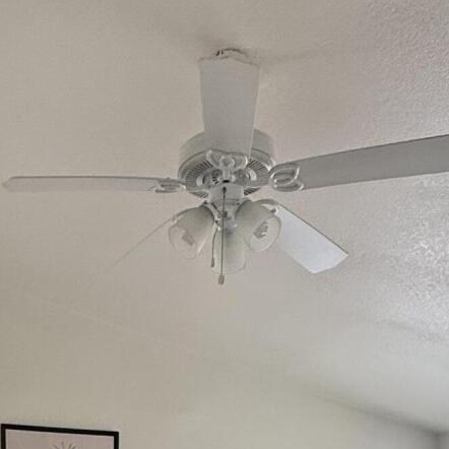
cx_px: 95
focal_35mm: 56
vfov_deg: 22.7
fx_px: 822
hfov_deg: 29.9
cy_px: 730
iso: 250
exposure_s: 1/99
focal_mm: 2.22
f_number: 2.2
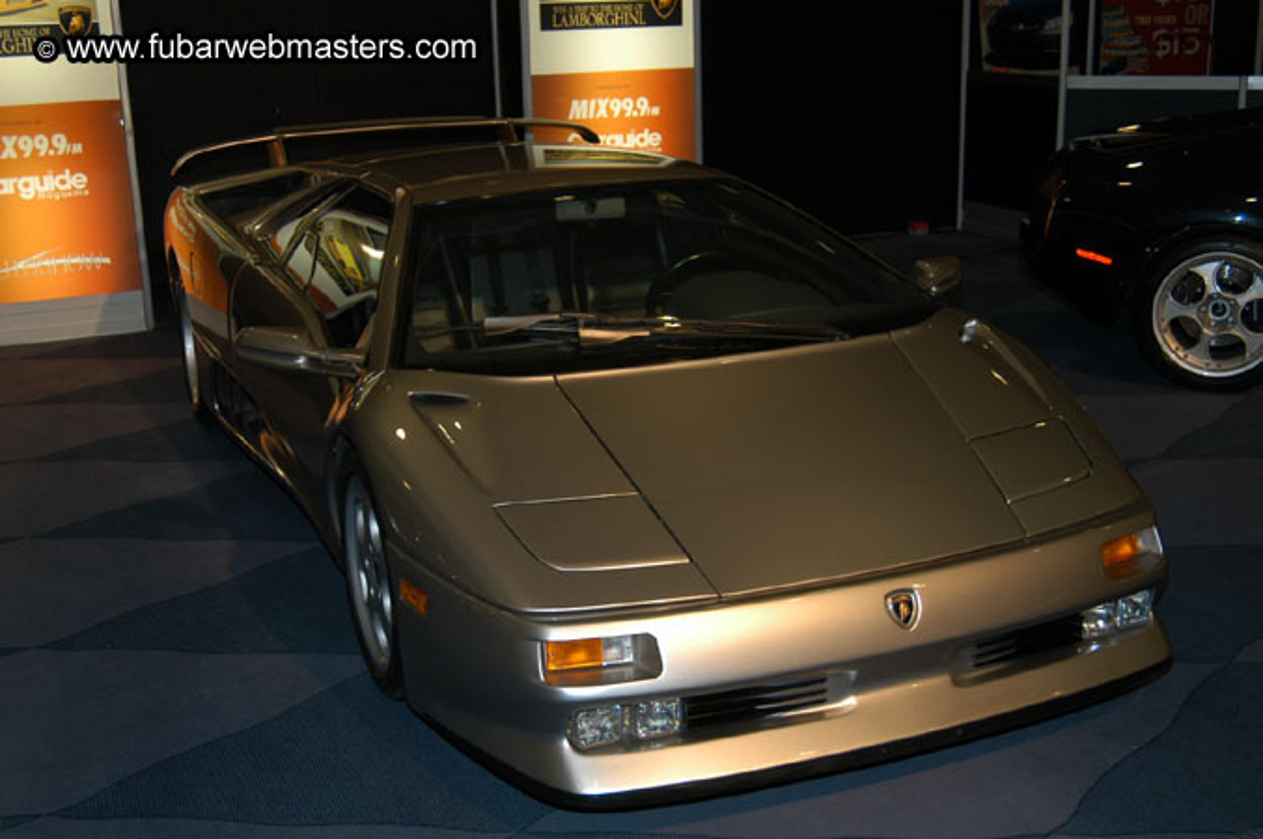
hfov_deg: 46.4
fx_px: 1472
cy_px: 420
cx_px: 632
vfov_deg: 31.8
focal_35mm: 42
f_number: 5
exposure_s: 1/60
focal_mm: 28
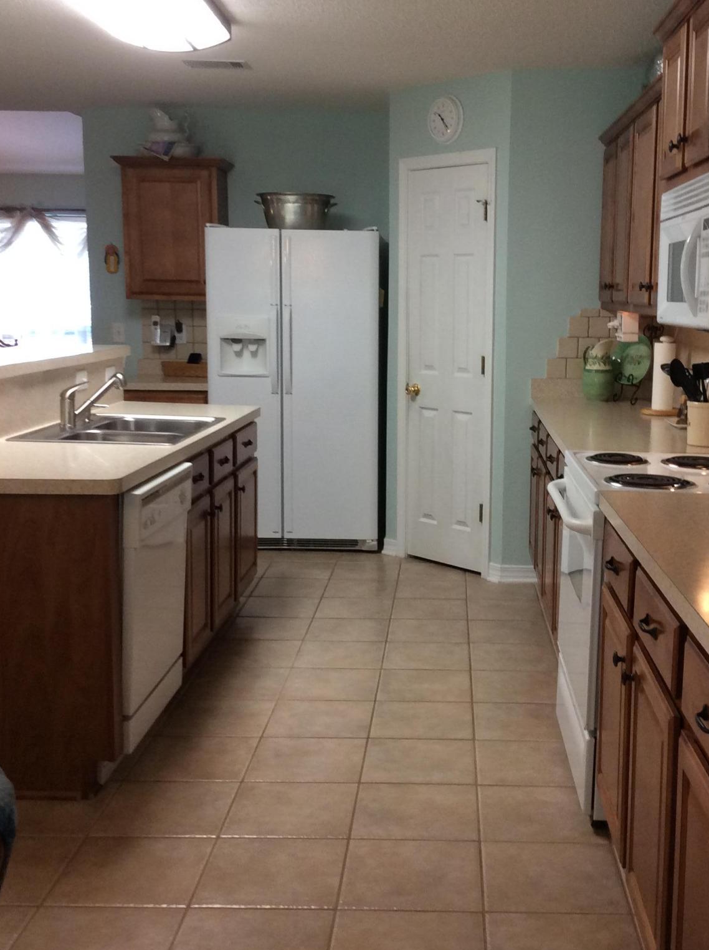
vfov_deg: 44.9
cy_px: 464
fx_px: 1150
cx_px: 440
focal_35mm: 42
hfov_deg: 34.1
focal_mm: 3.3
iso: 80
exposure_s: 1/24
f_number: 2.4
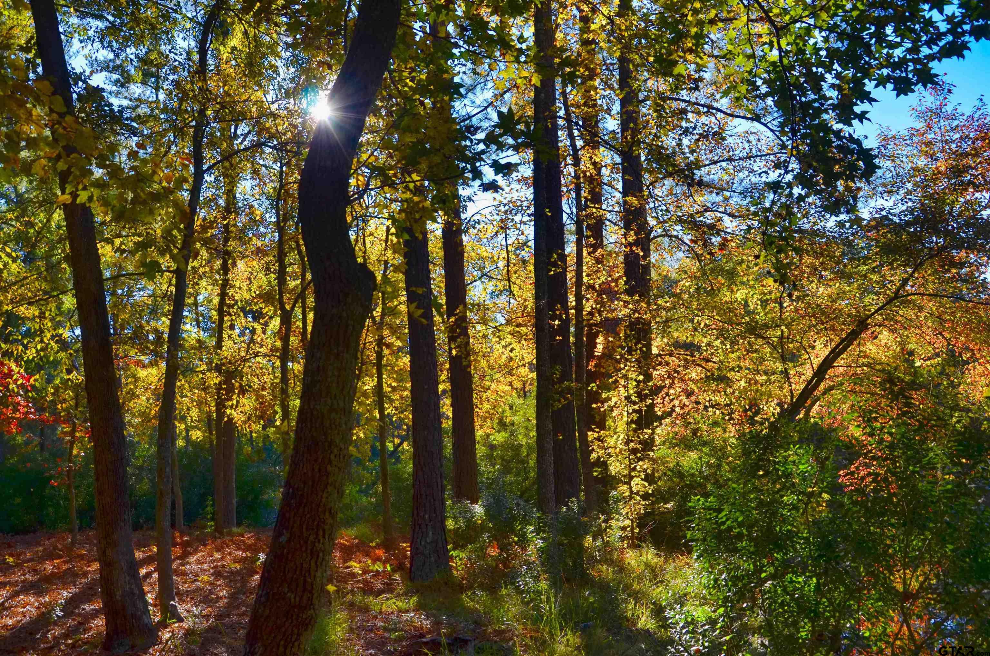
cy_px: 328
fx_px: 988
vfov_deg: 36.7
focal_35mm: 36
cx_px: 495
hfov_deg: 53.2
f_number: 6.7
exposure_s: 1/180
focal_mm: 24
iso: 100
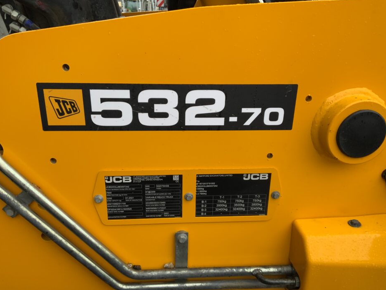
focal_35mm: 32
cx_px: 191
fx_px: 357
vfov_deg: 44.1
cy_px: 159
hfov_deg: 56.8
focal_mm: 3
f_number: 1.8
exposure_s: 1/122
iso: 50
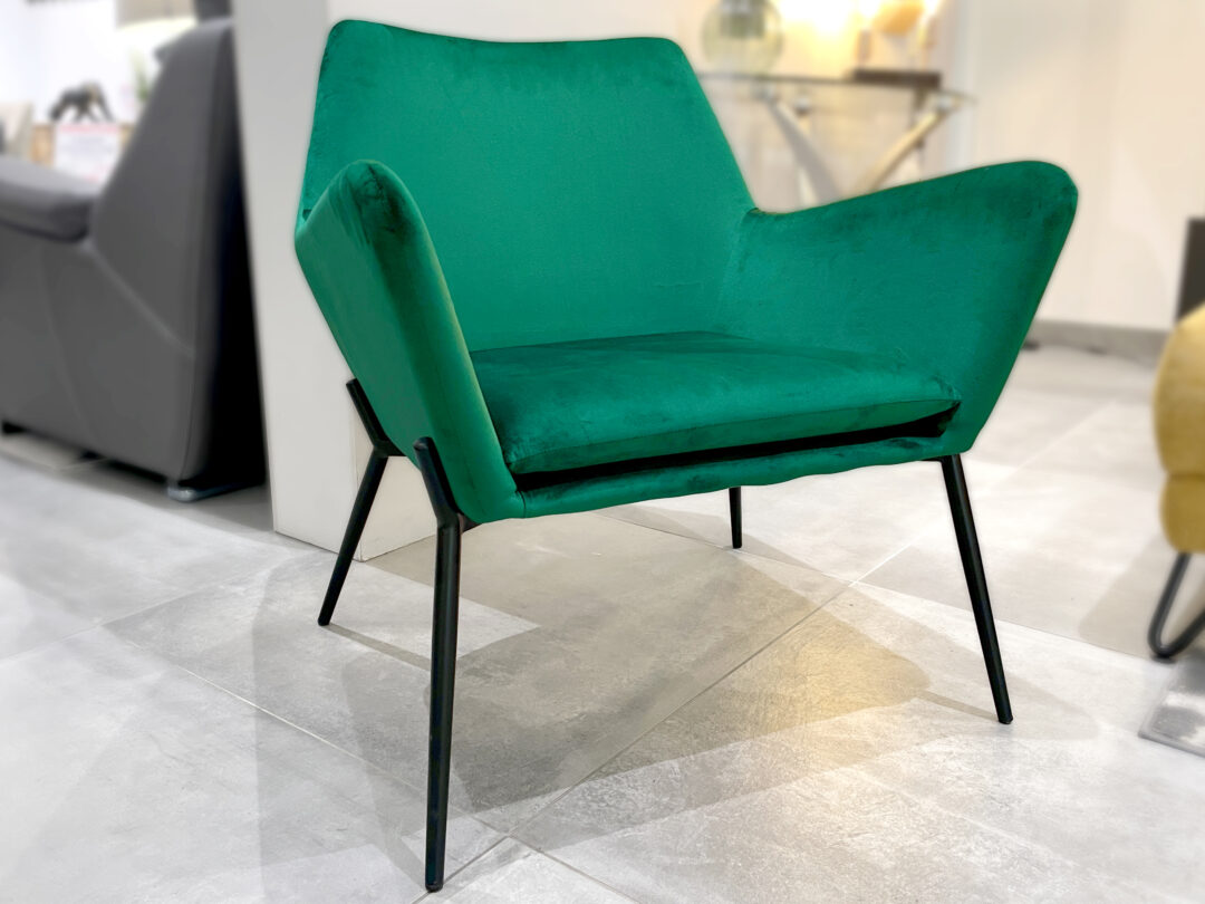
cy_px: 452
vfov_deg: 53.1
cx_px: 602
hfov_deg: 67.3
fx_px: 905
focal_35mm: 26
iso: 125
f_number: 1.6
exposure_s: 1/50
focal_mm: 4.2
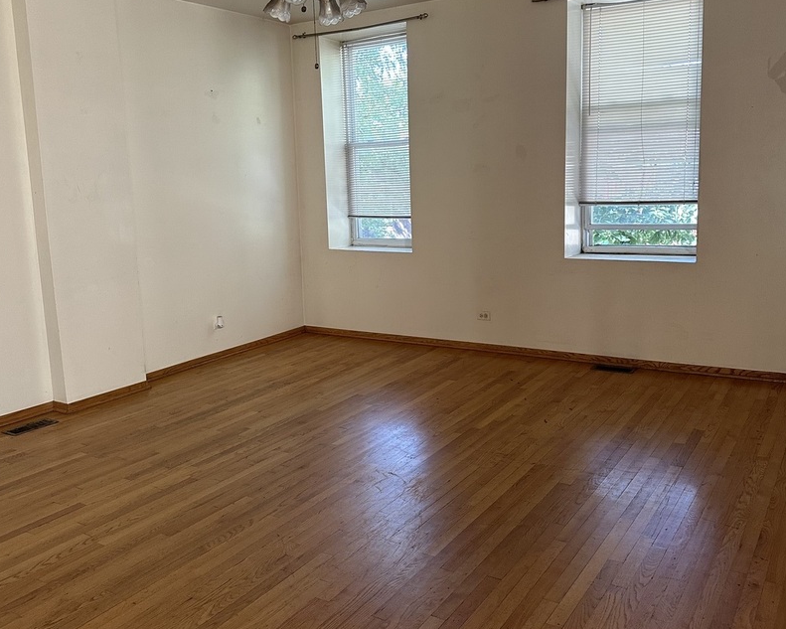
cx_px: 392
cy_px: 285
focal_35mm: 32
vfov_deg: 45.7
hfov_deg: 55.7
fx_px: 744
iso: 250
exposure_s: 1/108
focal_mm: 6.86
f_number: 1.78
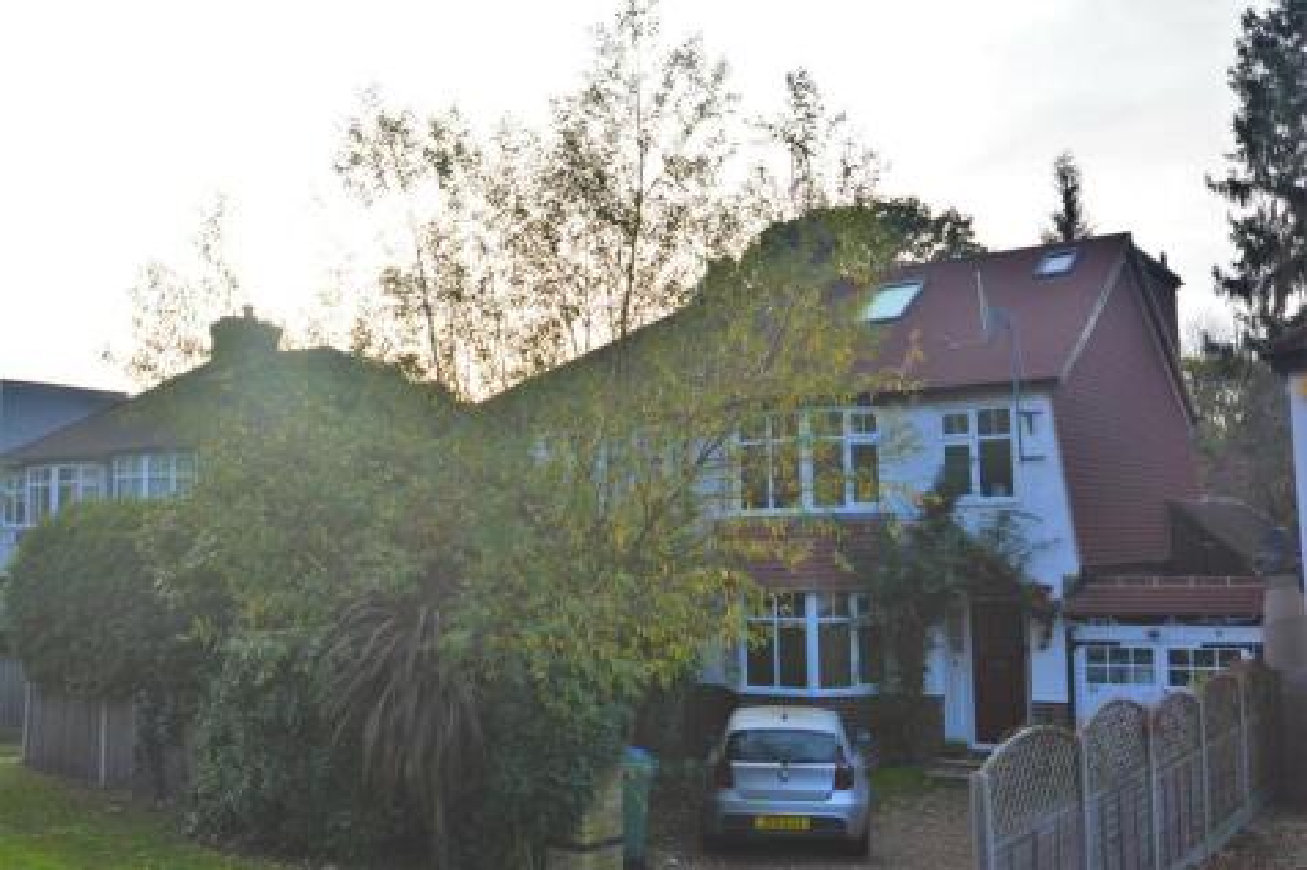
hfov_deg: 53.1
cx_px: 654
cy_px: 435
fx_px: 1306
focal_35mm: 36
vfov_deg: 36.8
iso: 400
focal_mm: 24
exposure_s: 1/200
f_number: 10
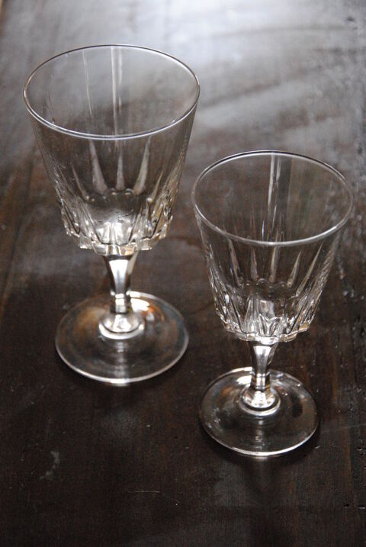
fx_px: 1414
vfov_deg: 21.9
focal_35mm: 93
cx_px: 183
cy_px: 274
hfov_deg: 14.7
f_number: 5.3
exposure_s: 1/40
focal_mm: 62
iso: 1600
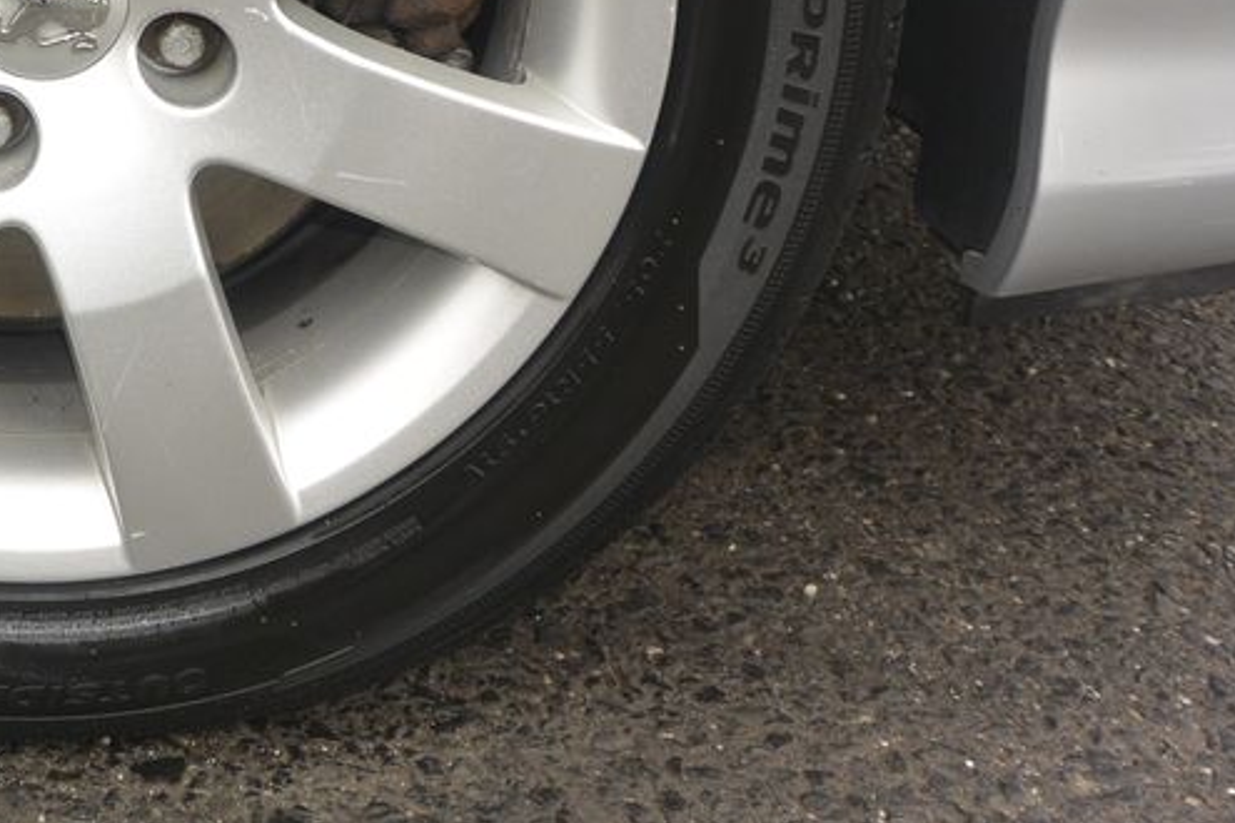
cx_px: 25
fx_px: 2058
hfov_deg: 31.1
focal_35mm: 60
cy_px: -19
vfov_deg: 21.7
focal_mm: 11
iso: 160
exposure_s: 1/250
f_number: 5
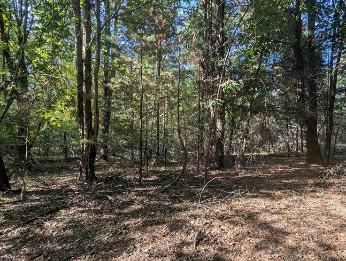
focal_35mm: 18
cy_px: 146
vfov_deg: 71.5
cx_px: 203
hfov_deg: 86.9
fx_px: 180
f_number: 2.2
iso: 46
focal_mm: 1.95
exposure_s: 1/211
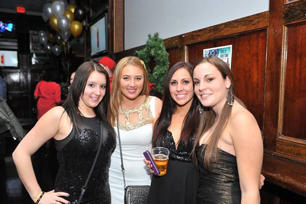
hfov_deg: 58.7
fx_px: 272
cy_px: 102
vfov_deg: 41.1
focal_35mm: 32
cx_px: 153
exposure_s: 1/100
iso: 1000
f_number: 5
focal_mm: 32
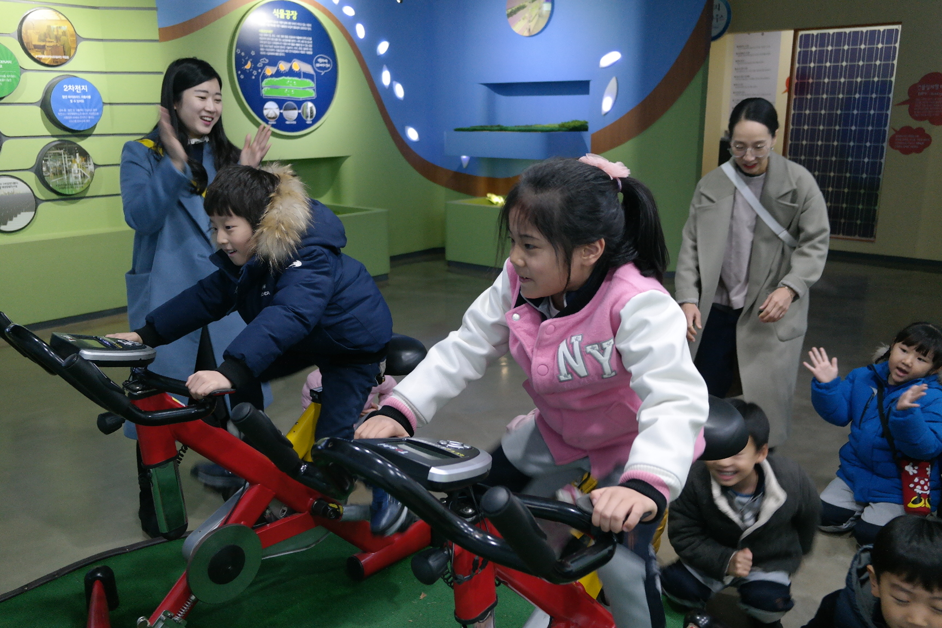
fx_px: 785
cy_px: 314
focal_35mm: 30
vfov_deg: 43.6
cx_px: 471
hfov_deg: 61.9
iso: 800
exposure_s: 1/40
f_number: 3.5
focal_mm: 20
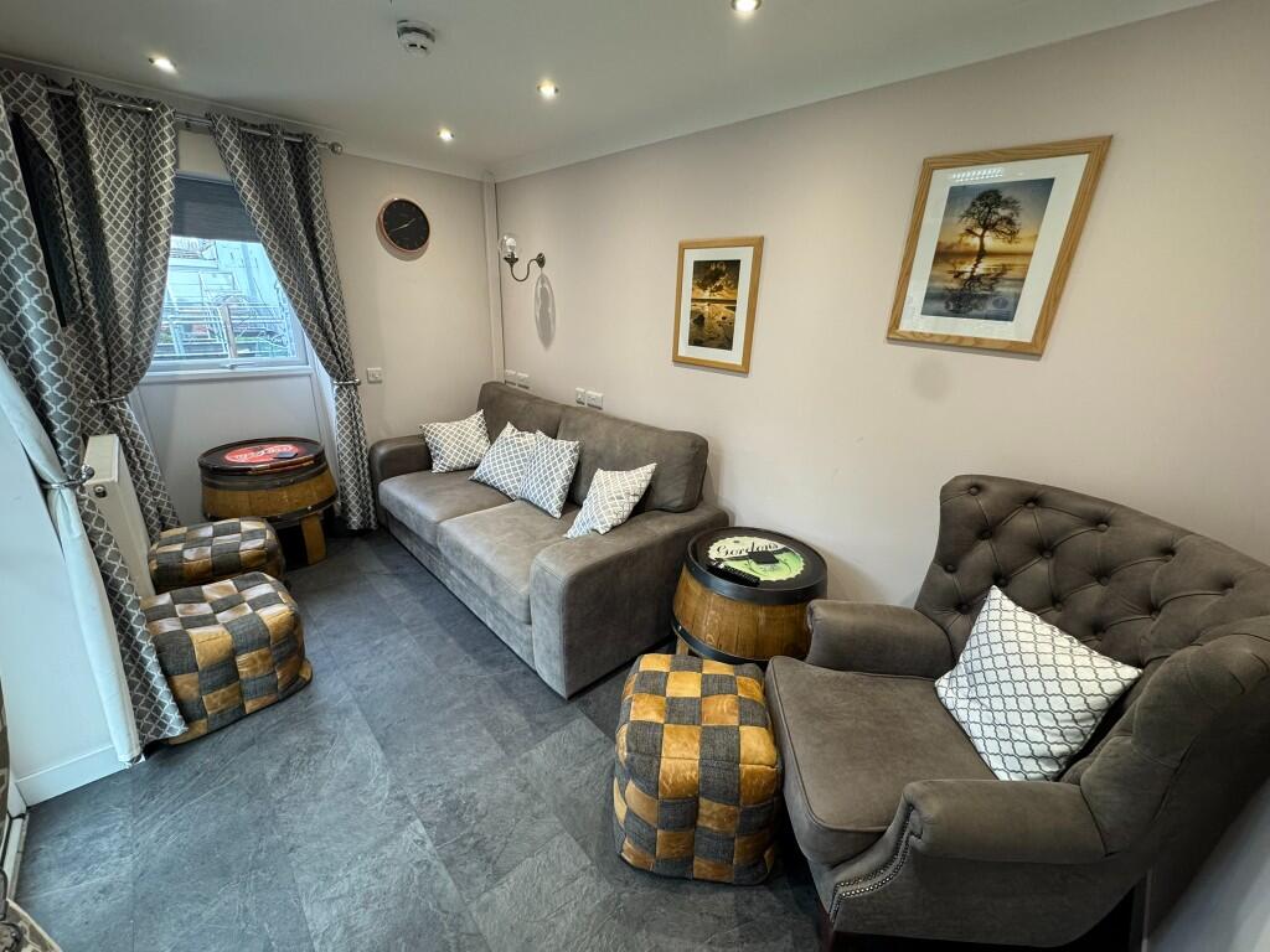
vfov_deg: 85.7
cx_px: 635
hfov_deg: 102.1
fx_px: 514
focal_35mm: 14
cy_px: 476
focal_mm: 2.22
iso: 250
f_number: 2.2
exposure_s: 1/100
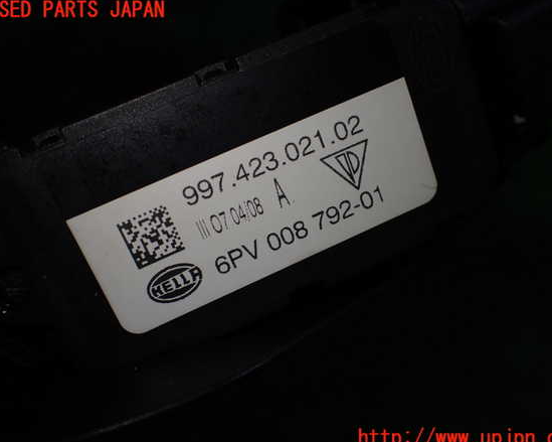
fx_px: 523
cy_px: 225
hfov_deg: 55.7
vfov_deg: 45.8
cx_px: 284
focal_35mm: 32
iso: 100
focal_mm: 5.4
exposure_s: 1/250
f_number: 2.3
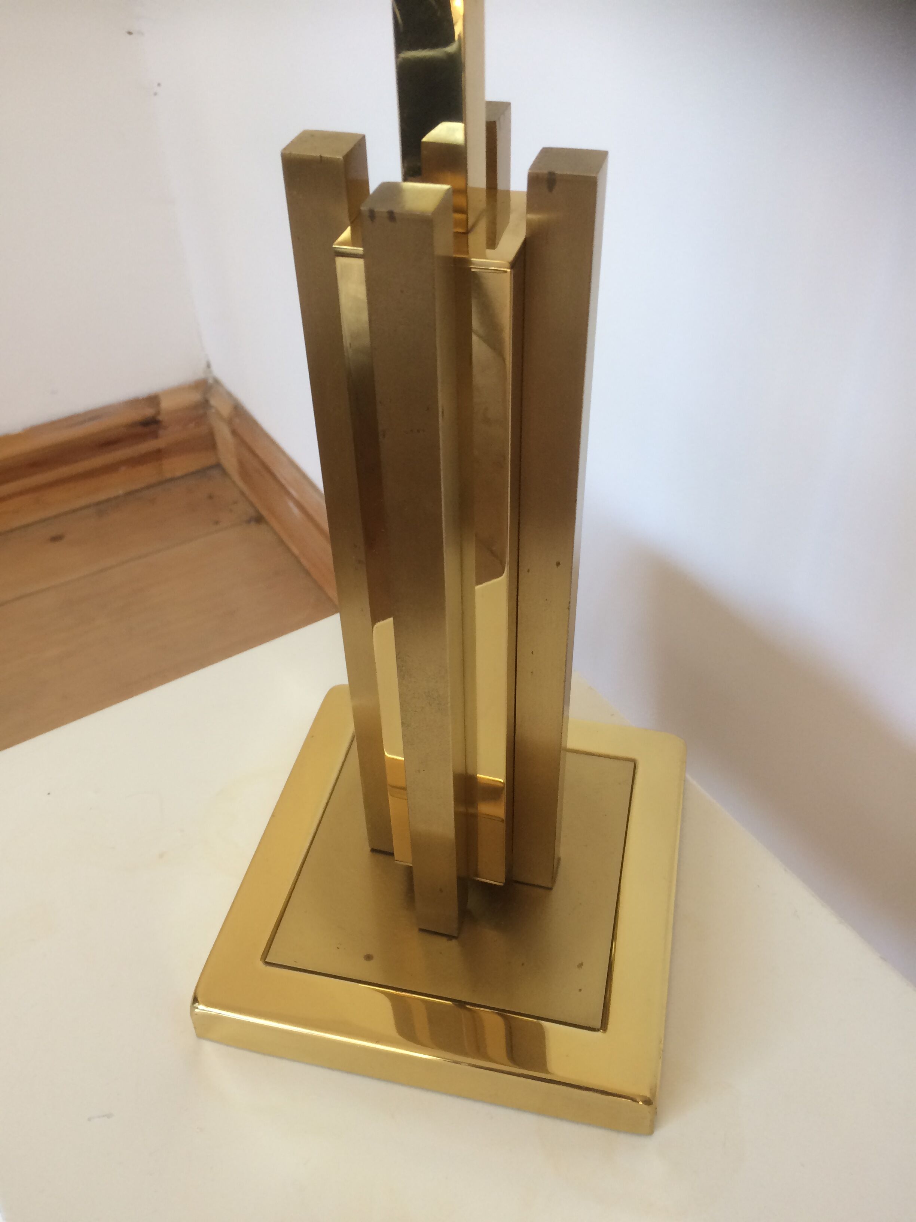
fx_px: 1023
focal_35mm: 29
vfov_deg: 61.7
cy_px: 611
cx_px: 458
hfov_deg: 48.2
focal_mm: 4.15
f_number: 2.2
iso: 50
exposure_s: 1/33
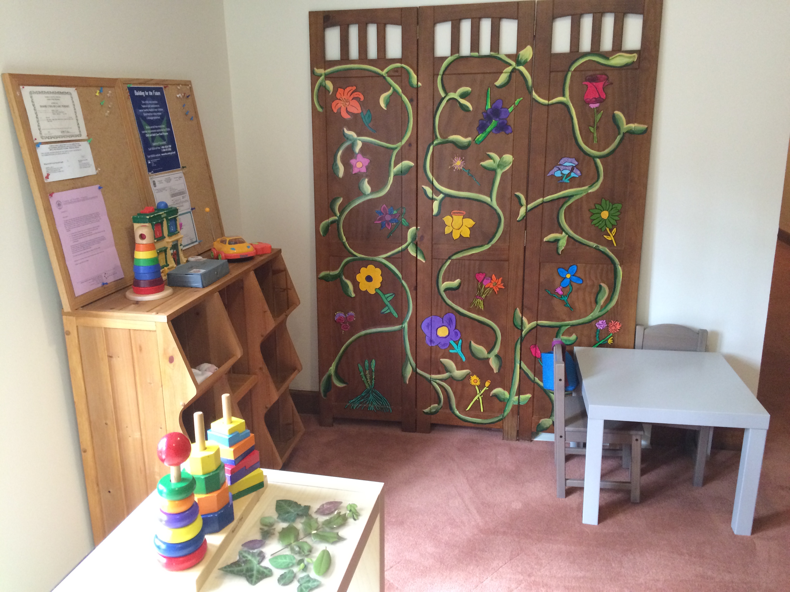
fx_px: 662
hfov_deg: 61.7
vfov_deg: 48.2
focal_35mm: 29
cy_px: 296
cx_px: 395
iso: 200
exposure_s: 1/30
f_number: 2.2
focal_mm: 4.15
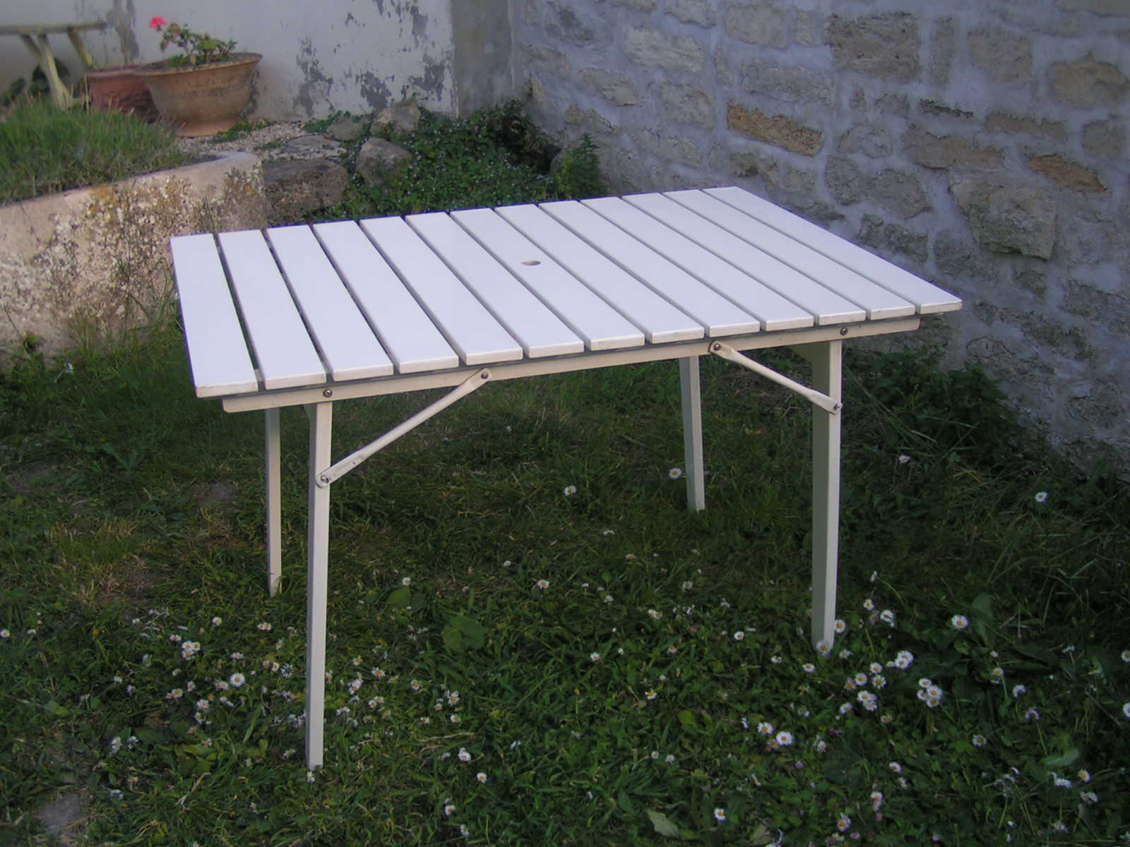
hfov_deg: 49.0
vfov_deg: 37.7
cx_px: 565
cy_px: 424
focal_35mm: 38
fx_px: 1240
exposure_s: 1/250
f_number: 2.8
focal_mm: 5.8
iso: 50
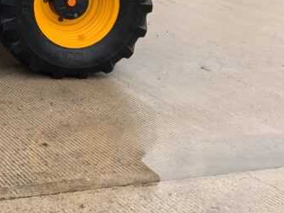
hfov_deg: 19.8
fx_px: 714
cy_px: -102
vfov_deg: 15.7
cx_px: -131
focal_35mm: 87
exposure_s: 1/138
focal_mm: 3
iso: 16
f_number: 1.8
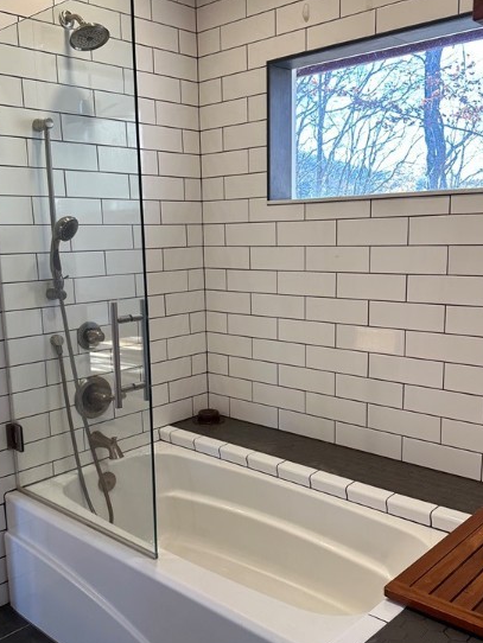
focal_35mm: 34
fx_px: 632
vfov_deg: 53.8
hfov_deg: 41.8
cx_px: 229
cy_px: 355
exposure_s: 1/120
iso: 100
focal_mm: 6.86
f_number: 1.78
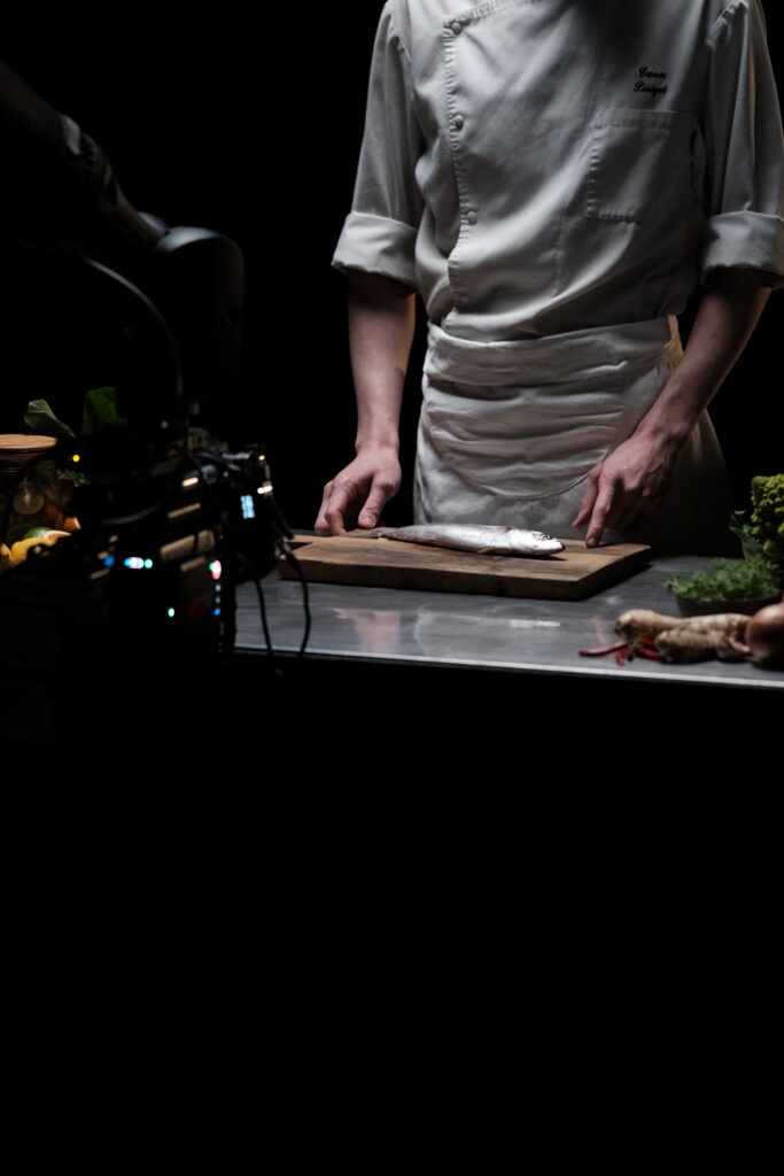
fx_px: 4408
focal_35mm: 135
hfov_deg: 10.2
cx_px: 392
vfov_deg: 15.2
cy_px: 588
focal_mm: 90
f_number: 2
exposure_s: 1/160
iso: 1600
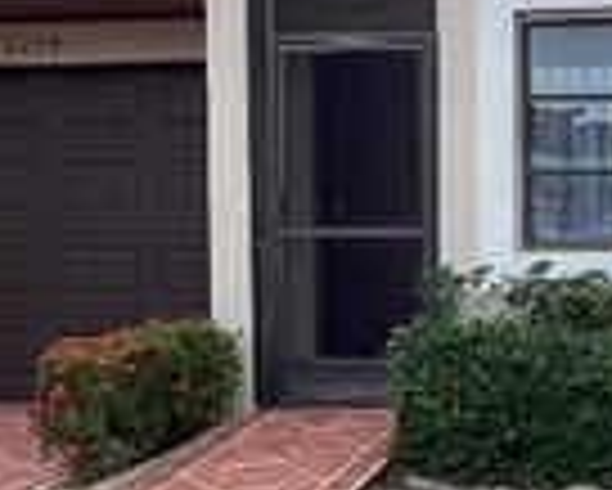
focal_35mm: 111
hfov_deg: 17.3
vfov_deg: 13.9
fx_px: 2012
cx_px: 360
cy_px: 263
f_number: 2.4
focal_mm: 3.3
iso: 25
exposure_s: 1/264
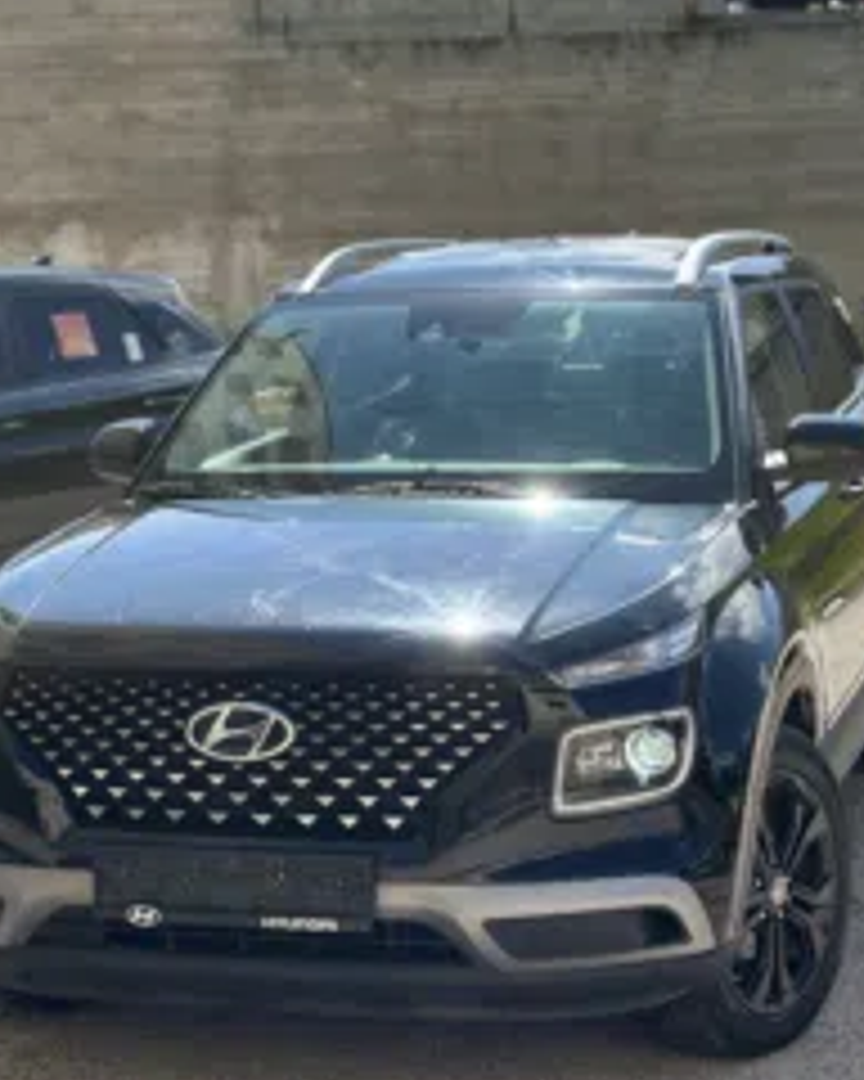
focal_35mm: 78
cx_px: 490
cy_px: 302
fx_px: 2493
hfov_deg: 19.7
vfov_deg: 24.2
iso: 100
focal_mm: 6.86
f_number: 1.78
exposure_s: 1/7092
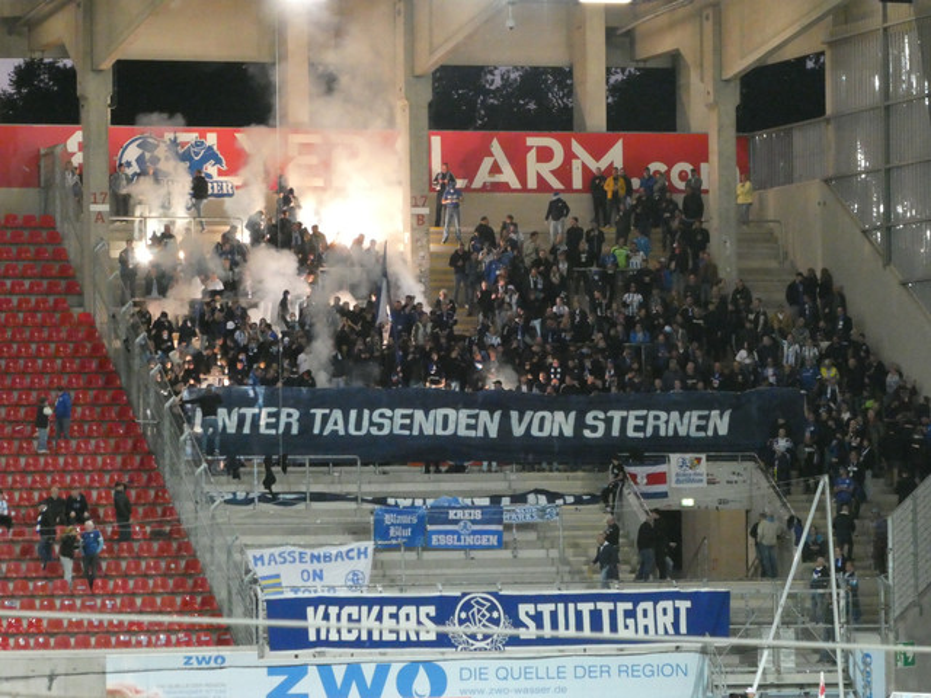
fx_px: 5379
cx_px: 466
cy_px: 349
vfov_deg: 7.4
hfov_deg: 9.9
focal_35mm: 200
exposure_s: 1/60
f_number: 5.6
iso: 1600
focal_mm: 35.8
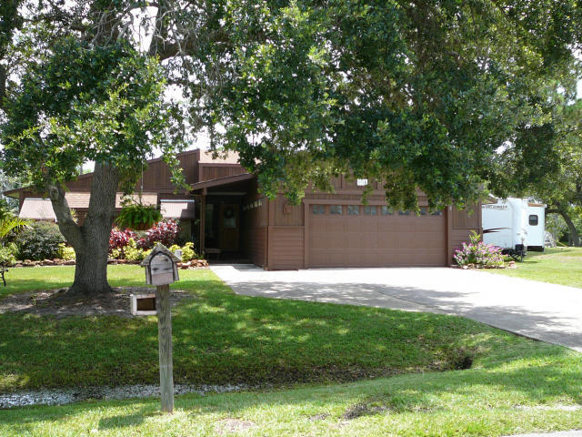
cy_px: 218
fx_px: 588
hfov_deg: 52.6
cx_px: 291
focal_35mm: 35
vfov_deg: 40.7
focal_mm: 5.2
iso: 80
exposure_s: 1/320
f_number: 2.8
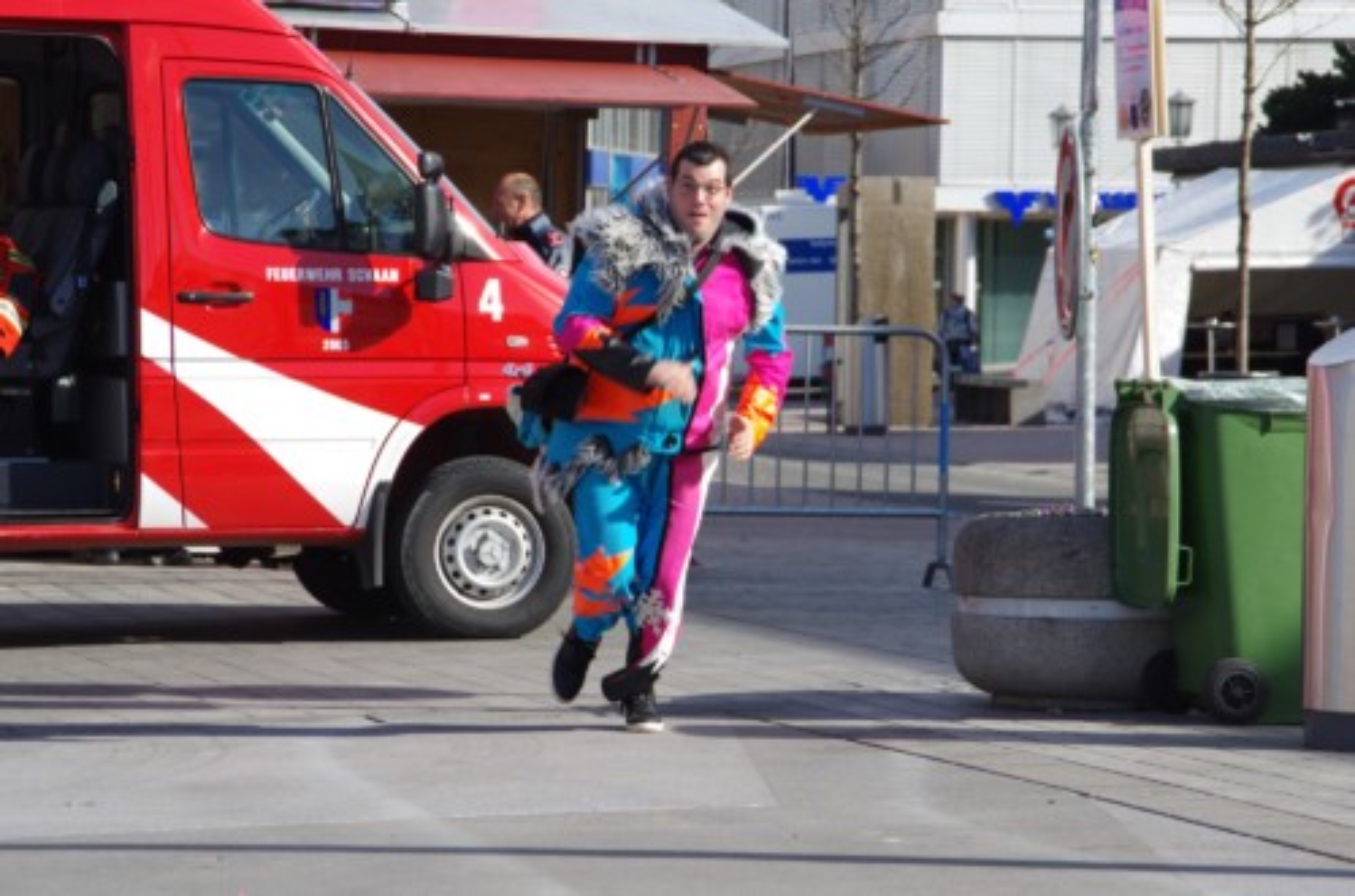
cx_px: 678
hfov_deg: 12.5
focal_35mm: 165
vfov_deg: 8.3
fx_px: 6197
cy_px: 448
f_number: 11
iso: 200
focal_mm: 110
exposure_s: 1/200
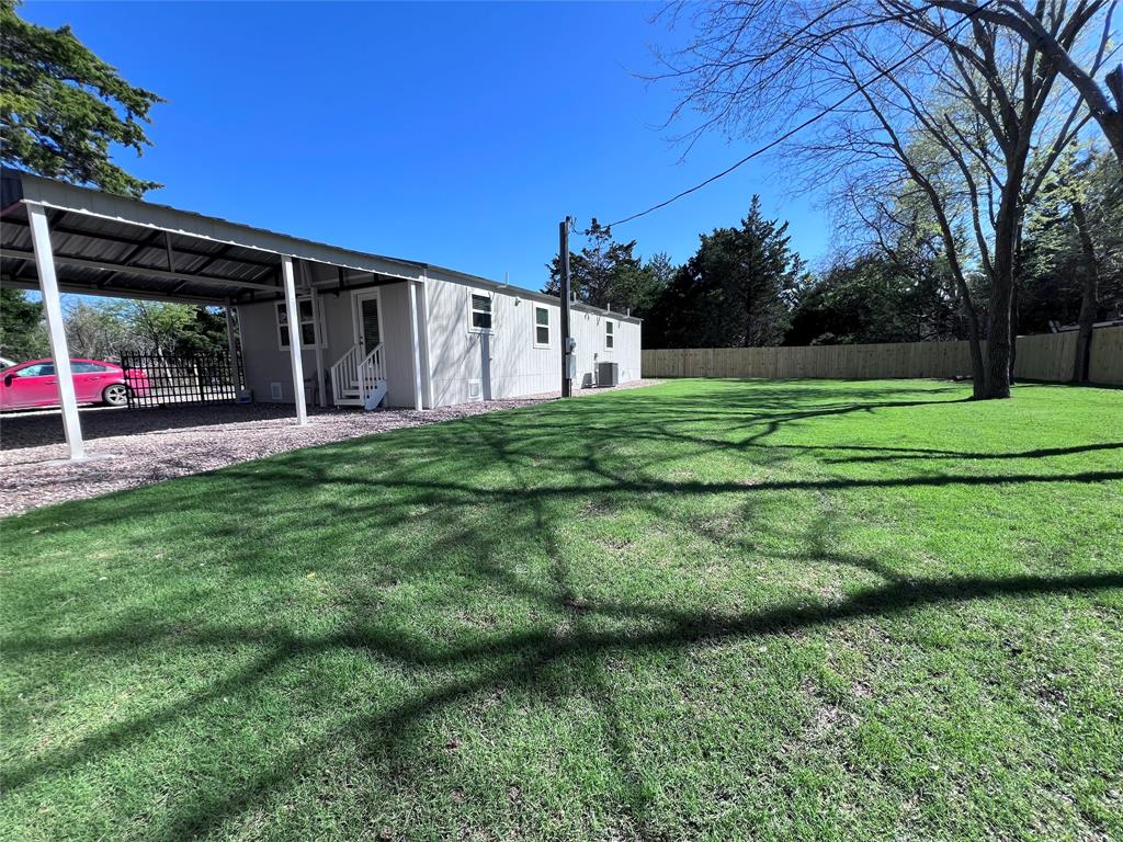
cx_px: 562
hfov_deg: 106.2
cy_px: 421
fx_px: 422
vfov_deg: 89.9
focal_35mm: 13
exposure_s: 1/935
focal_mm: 1.57
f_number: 1.8
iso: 32
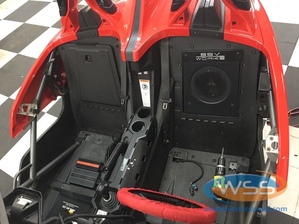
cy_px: 112
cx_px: 150
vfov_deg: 48.2
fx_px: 250
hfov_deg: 61.7
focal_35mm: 29
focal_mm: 4.15
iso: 100
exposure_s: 1/10
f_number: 2.2
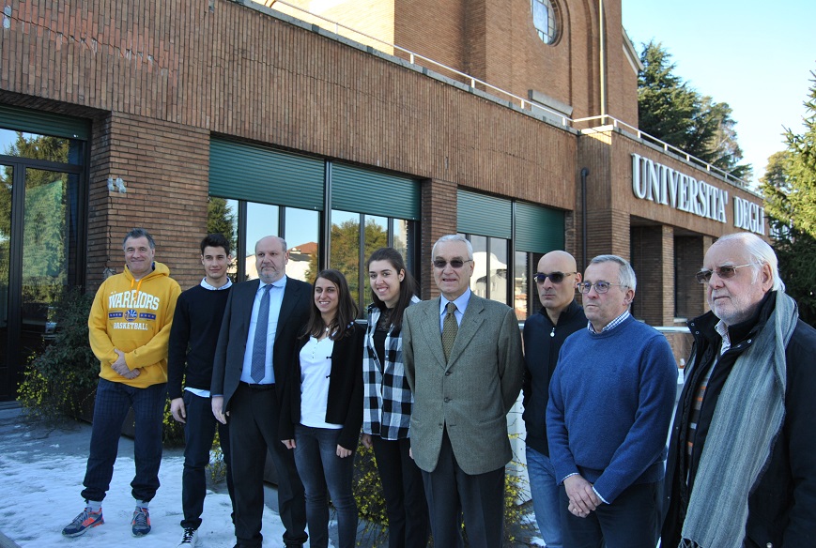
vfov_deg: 43.8
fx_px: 682
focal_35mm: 30
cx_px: 408
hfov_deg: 61.8
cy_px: 274
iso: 160
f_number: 5.6
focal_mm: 20
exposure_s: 1/125
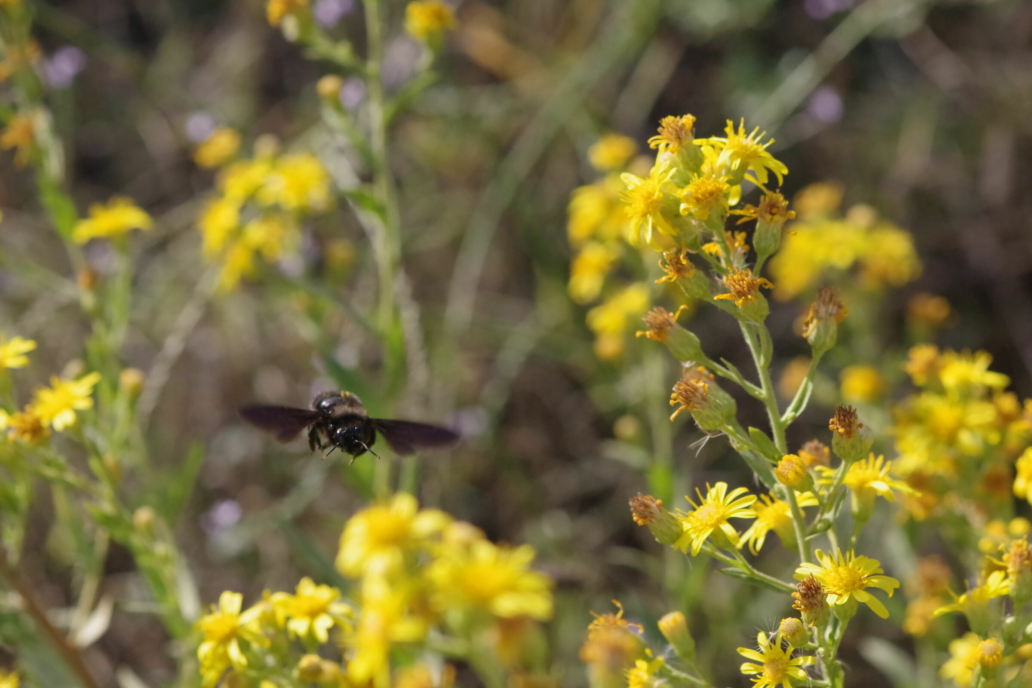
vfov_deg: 13.7
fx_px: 2866
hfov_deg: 20.4
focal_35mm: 100
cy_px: 344
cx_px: 516
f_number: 8
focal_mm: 100
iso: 4000
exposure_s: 1/3200
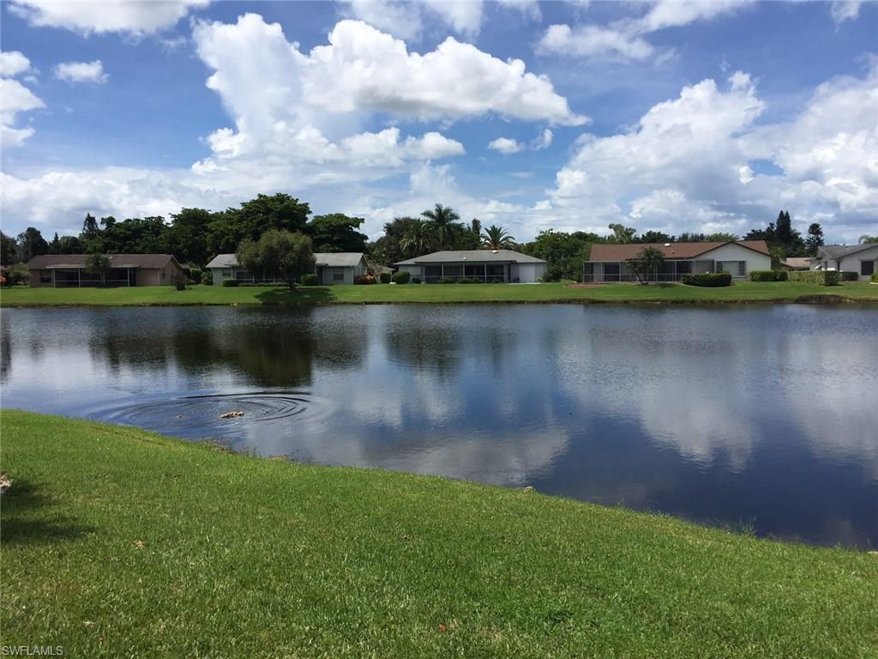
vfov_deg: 48.2
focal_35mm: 29
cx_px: 439
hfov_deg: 61.7
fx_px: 736
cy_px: 330
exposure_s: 1/3300
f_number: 2.2
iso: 32
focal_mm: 4.15
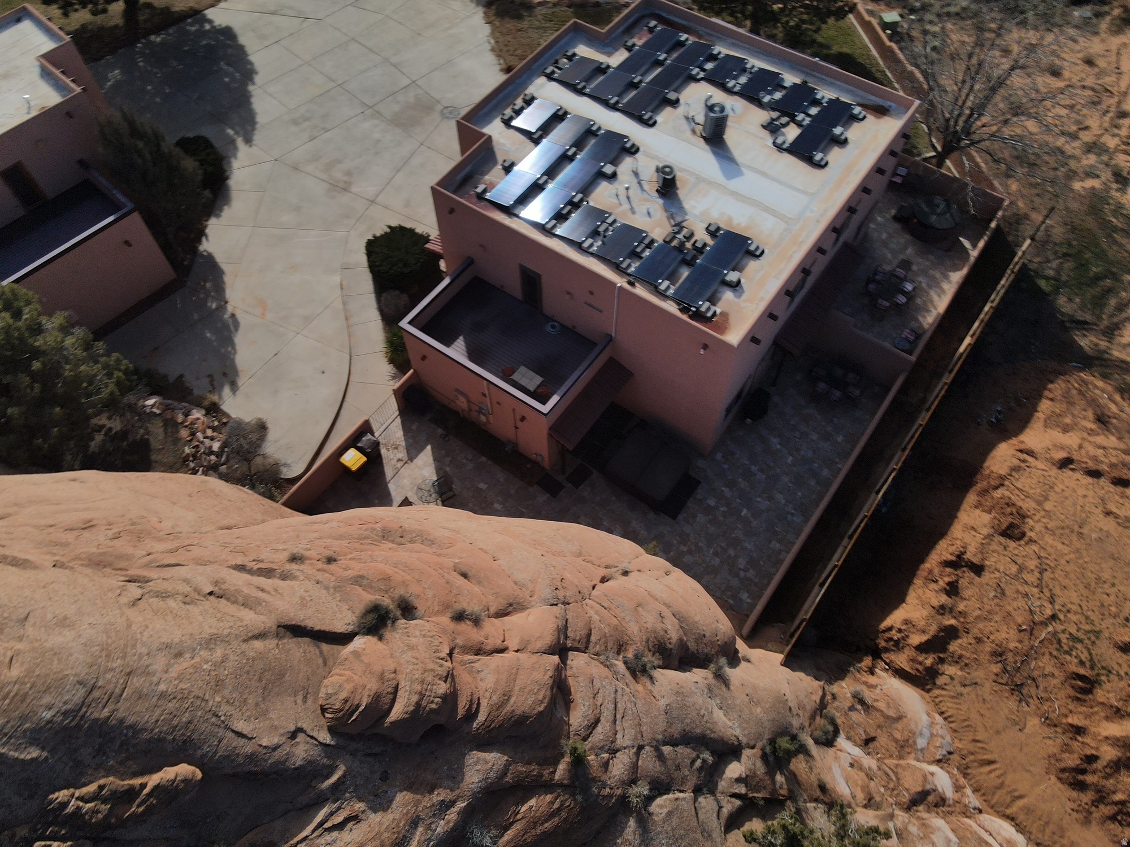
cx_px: 565
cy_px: 424
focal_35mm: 24
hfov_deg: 71.6
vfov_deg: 56.8
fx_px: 783
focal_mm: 4.5
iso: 100
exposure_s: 1/100
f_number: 2.8
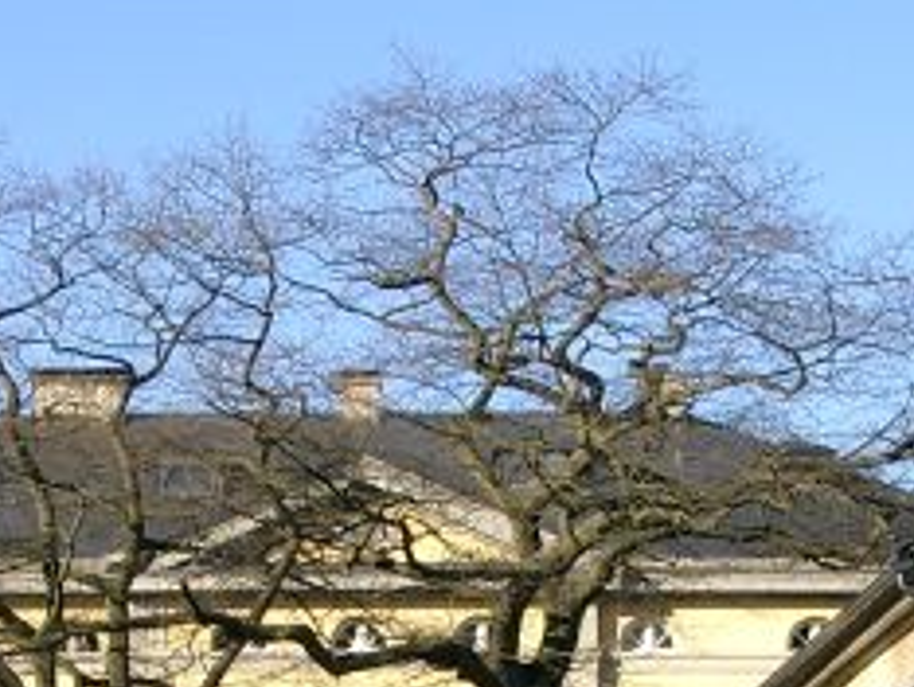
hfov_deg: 17.0
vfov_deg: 12.7
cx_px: 418
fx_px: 3066
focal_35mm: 116
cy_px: 621
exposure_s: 1/362
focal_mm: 7.13
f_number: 4
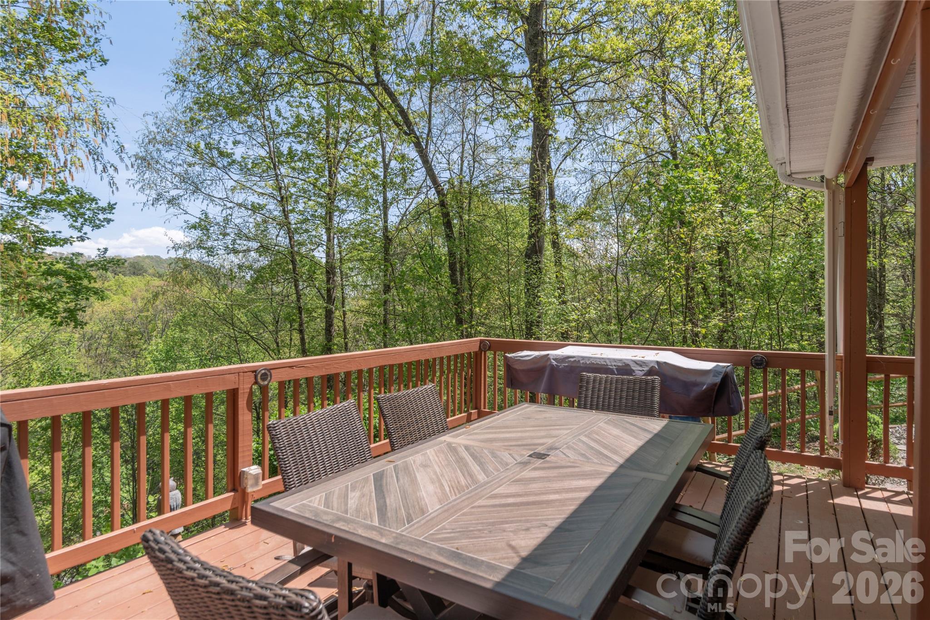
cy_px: 310
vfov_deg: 61.9
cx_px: 465
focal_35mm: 20
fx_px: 517
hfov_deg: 84.0
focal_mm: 20
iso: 320
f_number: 7.1
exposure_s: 1/1600
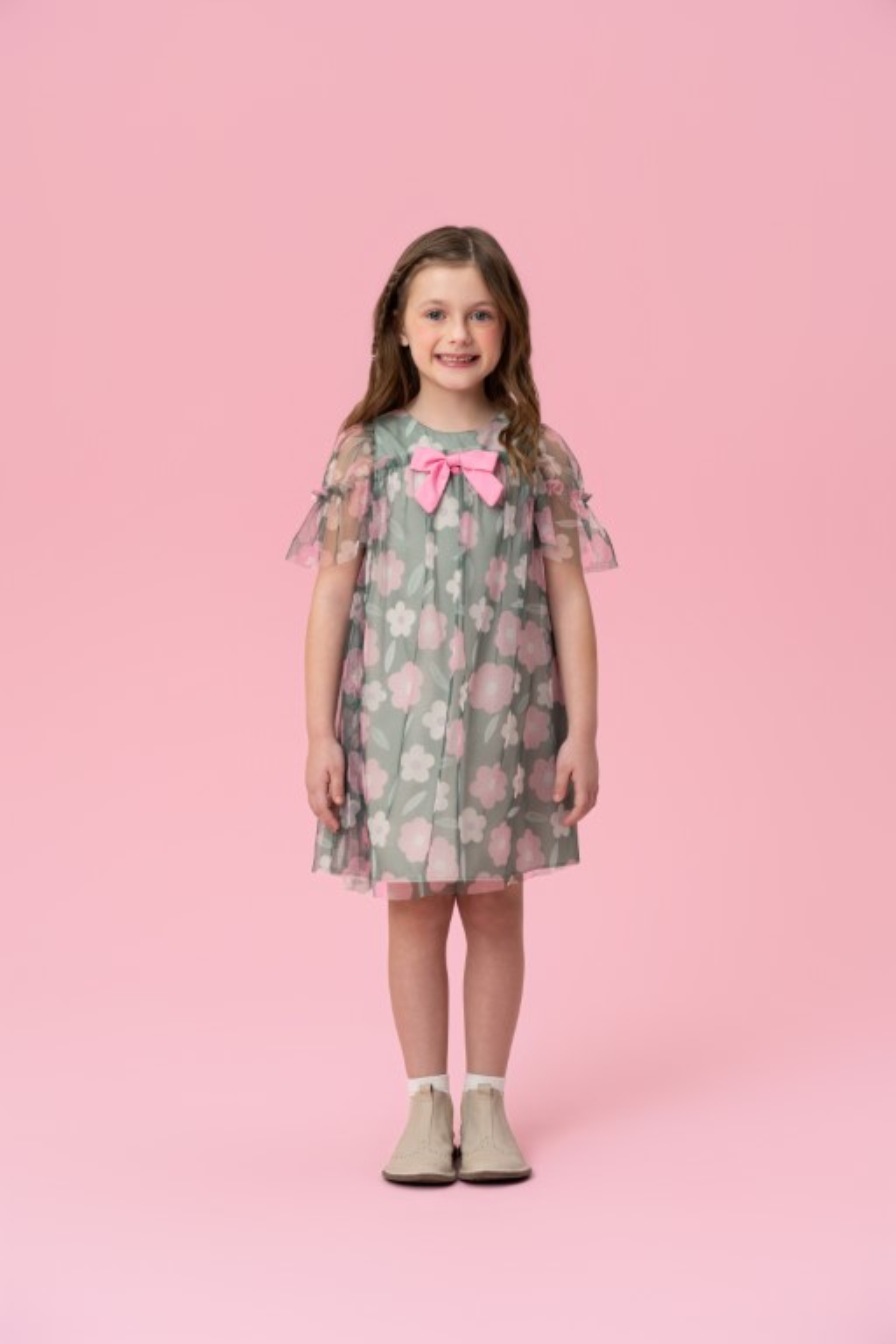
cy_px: 672
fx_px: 2650
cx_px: 448
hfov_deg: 19.2
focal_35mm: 71
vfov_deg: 28.5
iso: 100
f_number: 6.3
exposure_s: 1/125
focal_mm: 71
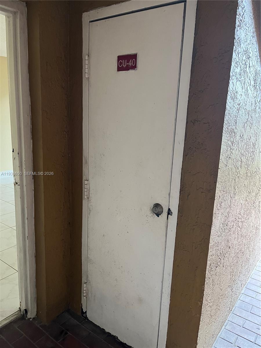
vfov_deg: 67.3
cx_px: 130
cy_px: 174
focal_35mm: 26
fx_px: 261
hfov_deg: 53.1
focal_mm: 5.1
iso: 400
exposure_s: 1/40
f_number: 1.6
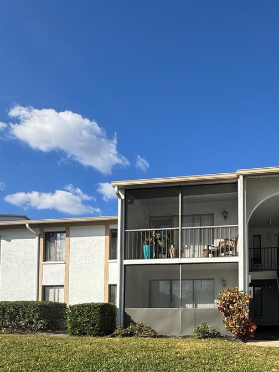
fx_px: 269
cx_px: 223
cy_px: 302
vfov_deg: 63.0
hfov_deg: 51.5
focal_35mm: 25
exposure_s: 1/1346
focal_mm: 2.22
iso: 40
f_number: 2.2
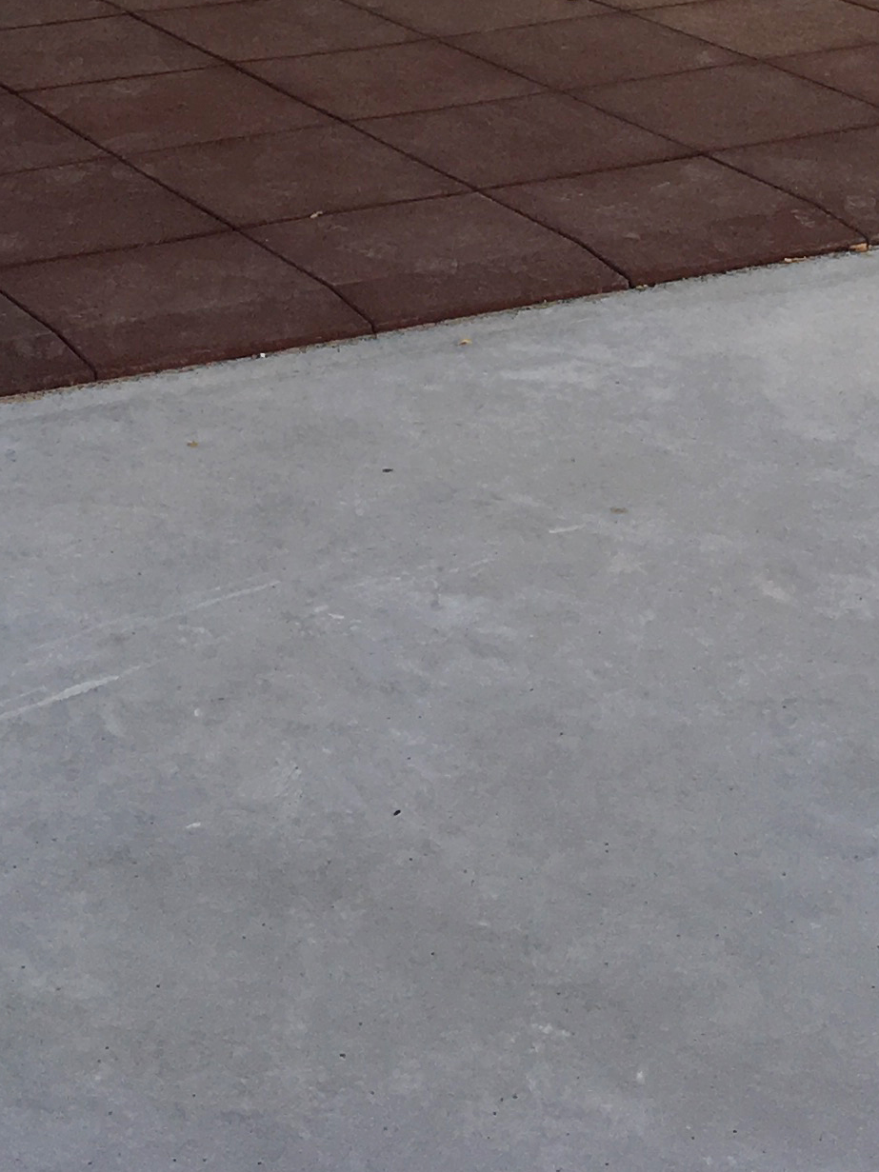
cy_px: -651
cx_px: 183
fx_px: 3217
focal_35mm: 95
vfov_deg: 18.1
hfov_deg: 15.5
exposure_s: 1/635
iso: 25
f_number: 2.2
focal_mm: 4.15
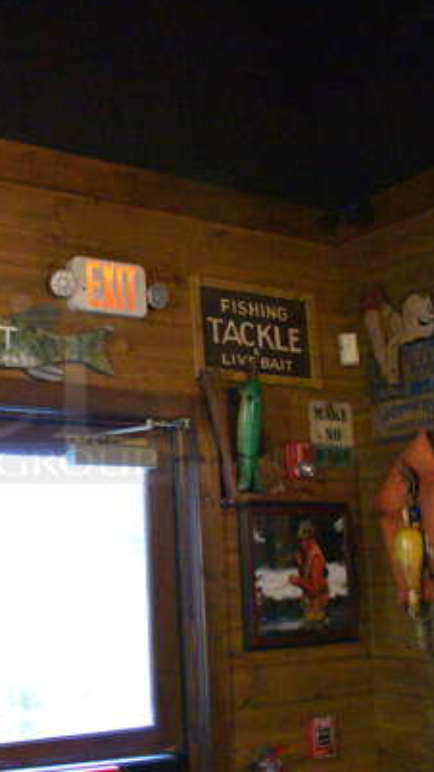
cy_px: 382
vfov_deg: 47.4
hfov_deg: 25.7
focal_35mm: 43
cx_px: -38
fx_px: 880
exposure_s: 1/100
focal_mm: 18
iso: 12800
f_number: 3.5
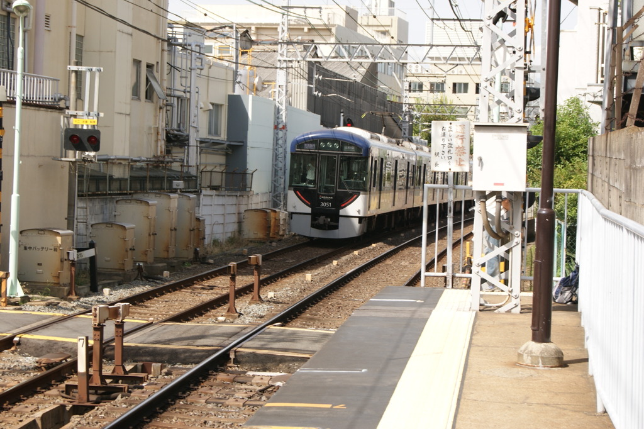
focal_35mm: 82
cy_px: 214
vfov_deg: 16.5
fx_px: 1475
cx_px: 322
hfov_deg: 24.6
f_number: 9
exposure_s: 1/125
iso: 100
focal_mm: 55
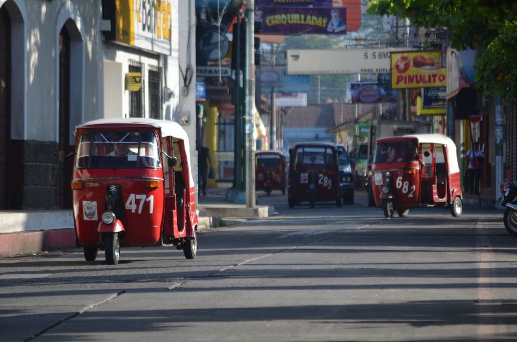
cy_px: 171
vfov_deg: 4.6
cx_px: 258
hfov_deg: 6.9
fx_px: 4299
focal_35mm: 300
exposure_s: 1/500
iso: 250
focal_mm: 200
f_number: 5.6
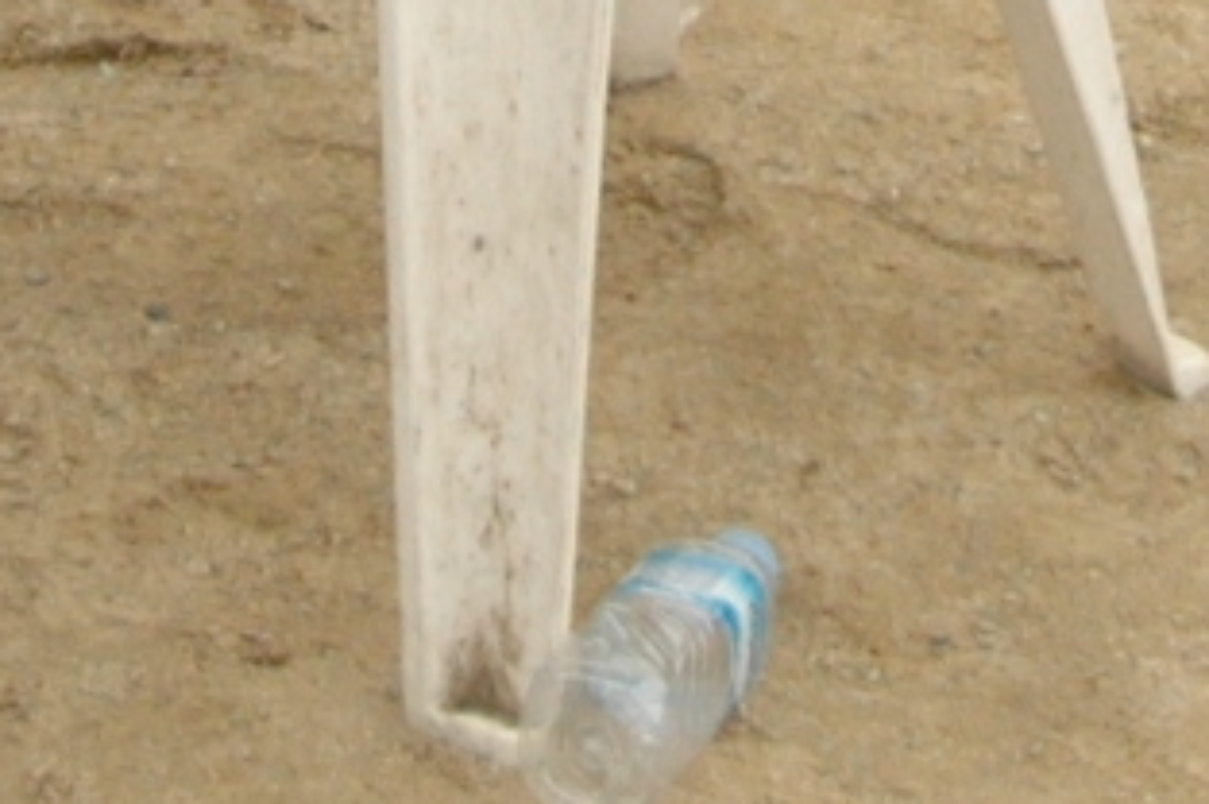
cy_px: -1585
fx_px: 7213
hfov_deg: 9.6
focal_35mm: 215
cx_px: 800
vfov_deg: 5.9
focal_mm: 20
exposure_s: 1/4000
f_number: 2.8
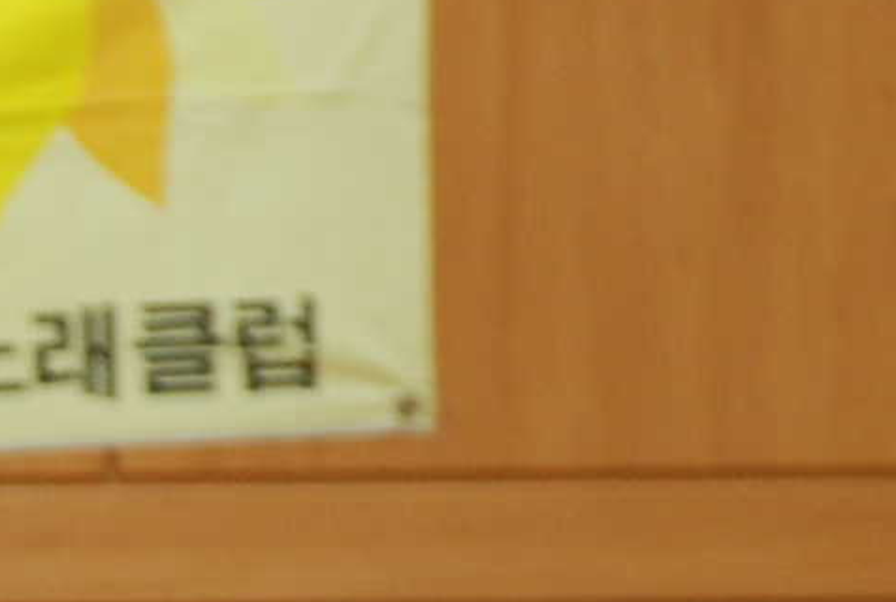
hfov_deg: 2.8
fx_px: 18215
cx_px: -1647
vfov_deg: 1.9
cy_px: 736
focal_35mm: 730
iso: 400
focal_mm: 80
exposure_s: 1/30
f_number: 5.6
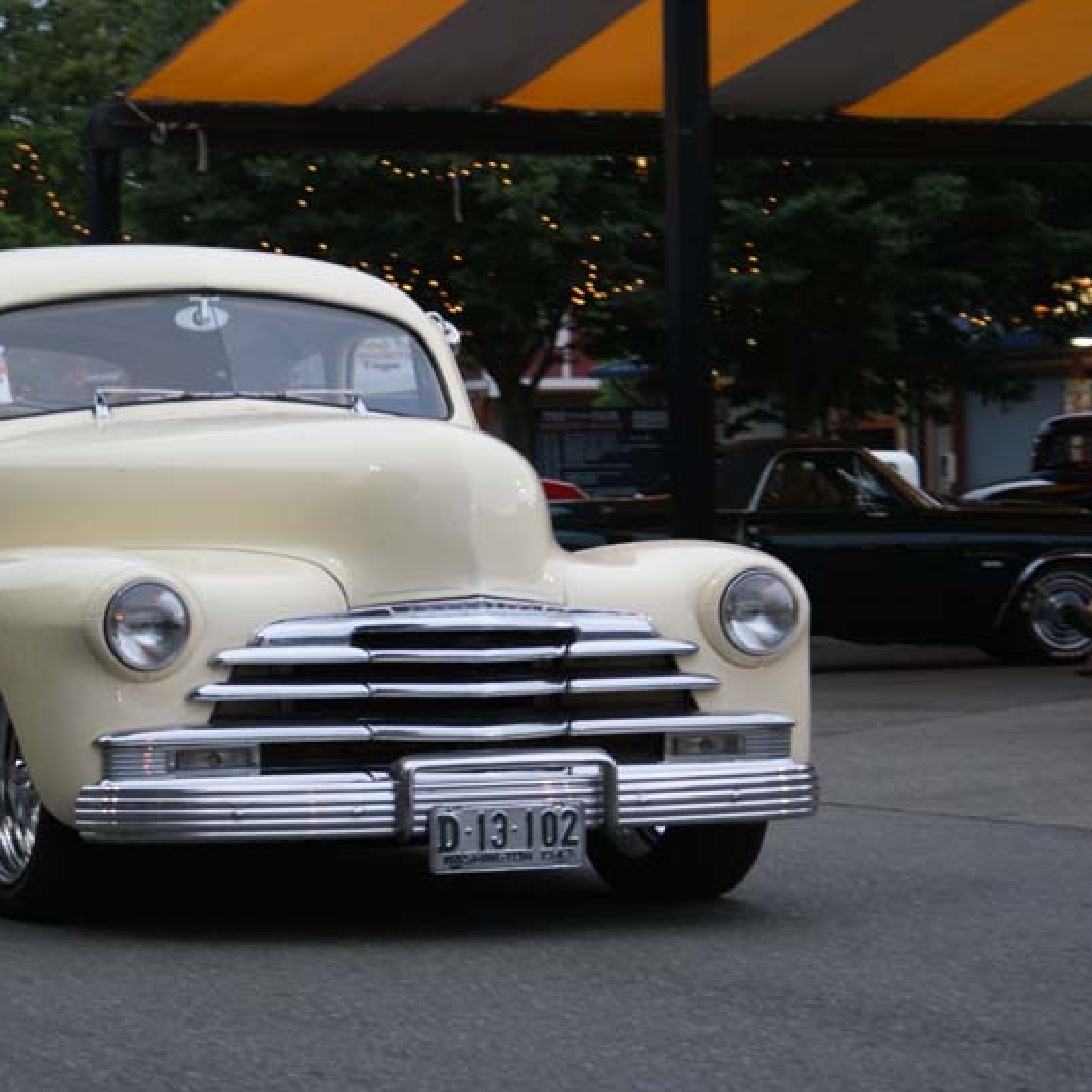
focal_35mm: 134
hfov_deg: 13.0
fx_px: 4783
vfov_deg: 13.0
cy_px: 546
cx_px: 337
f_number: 5.6
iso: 400
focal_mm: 70
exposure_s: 1/40
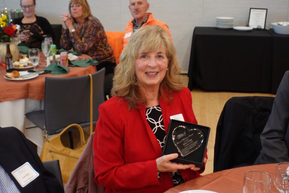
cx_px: 144
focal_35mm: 70
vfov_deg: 19.5
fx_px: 562
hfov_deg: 28.8
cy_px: 96
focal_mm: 25.7
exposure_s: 1/15
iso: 800
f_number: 2.8
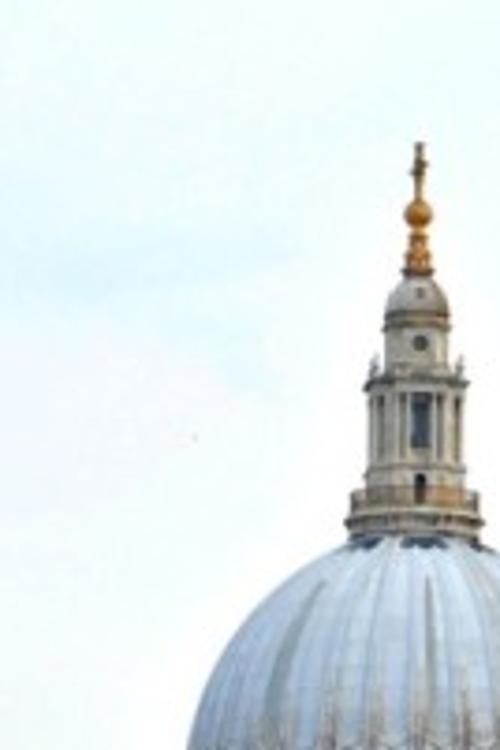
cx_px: 265
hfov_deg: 3.5
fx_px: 8187
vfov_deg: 5.2
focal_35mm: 393
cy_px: 1287
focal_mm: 70
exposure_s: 1/320
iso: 200
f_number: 10
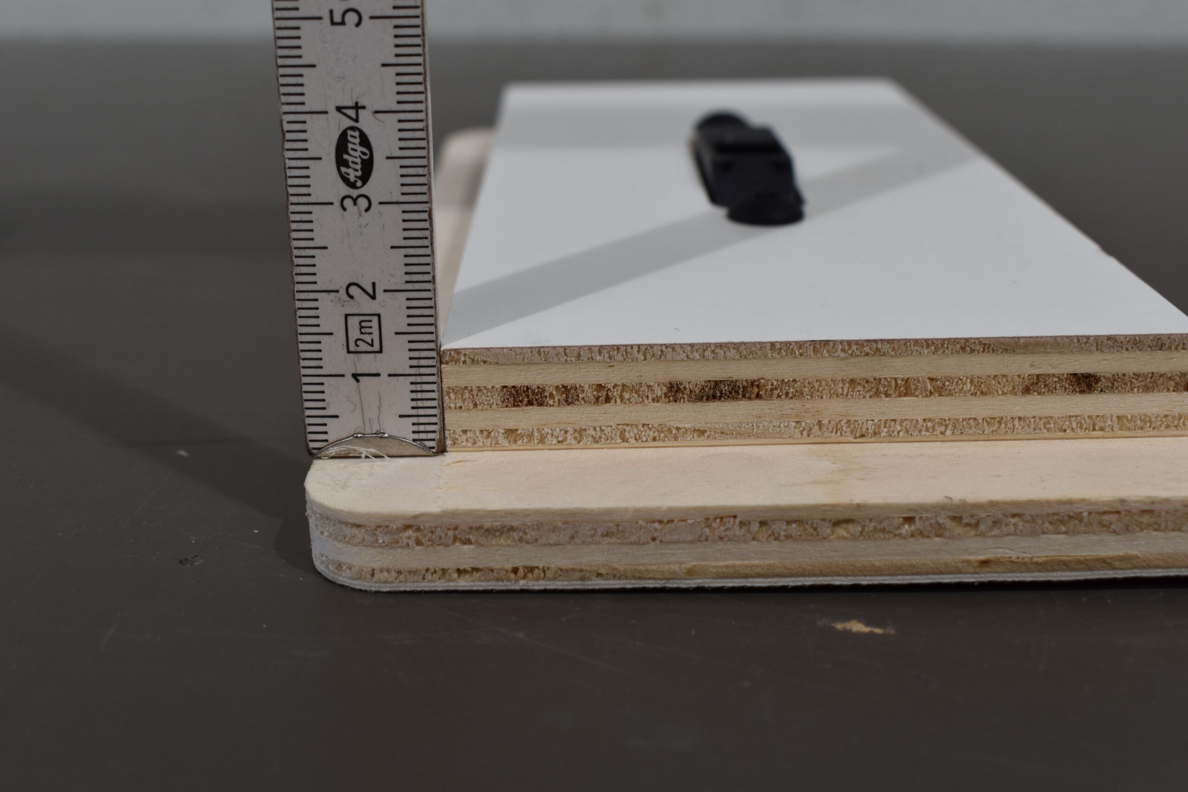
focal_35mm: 44
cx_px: 594
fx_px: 1435
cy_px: 396
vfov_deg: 30.9
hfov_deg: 45.0
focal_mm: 29
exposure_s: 1/60
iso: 250
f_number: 8
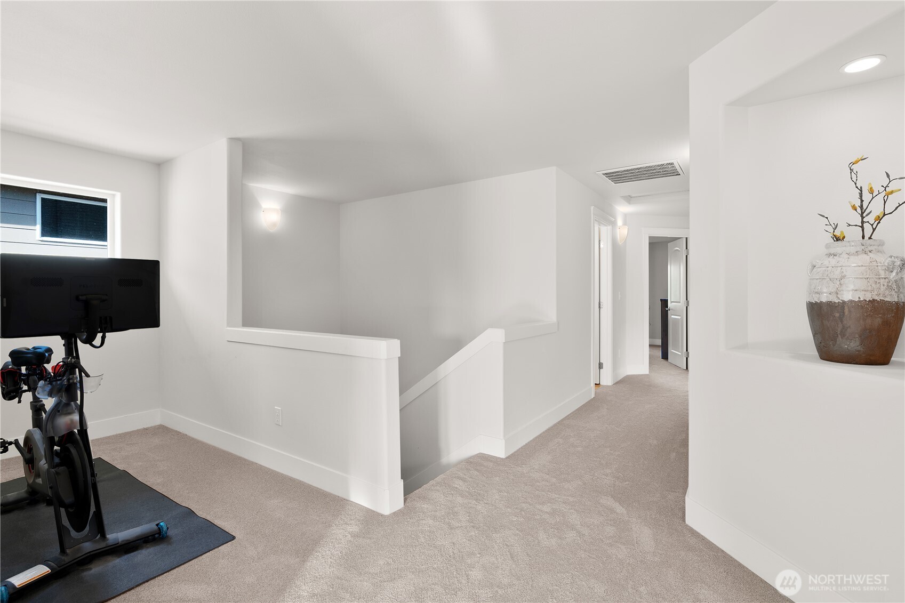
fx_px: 402
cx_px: 452
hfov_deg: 96.7
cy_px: 302
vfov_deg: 73.7
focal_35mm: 16
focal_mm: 16
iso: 320
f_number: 9
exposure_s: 1/1.67
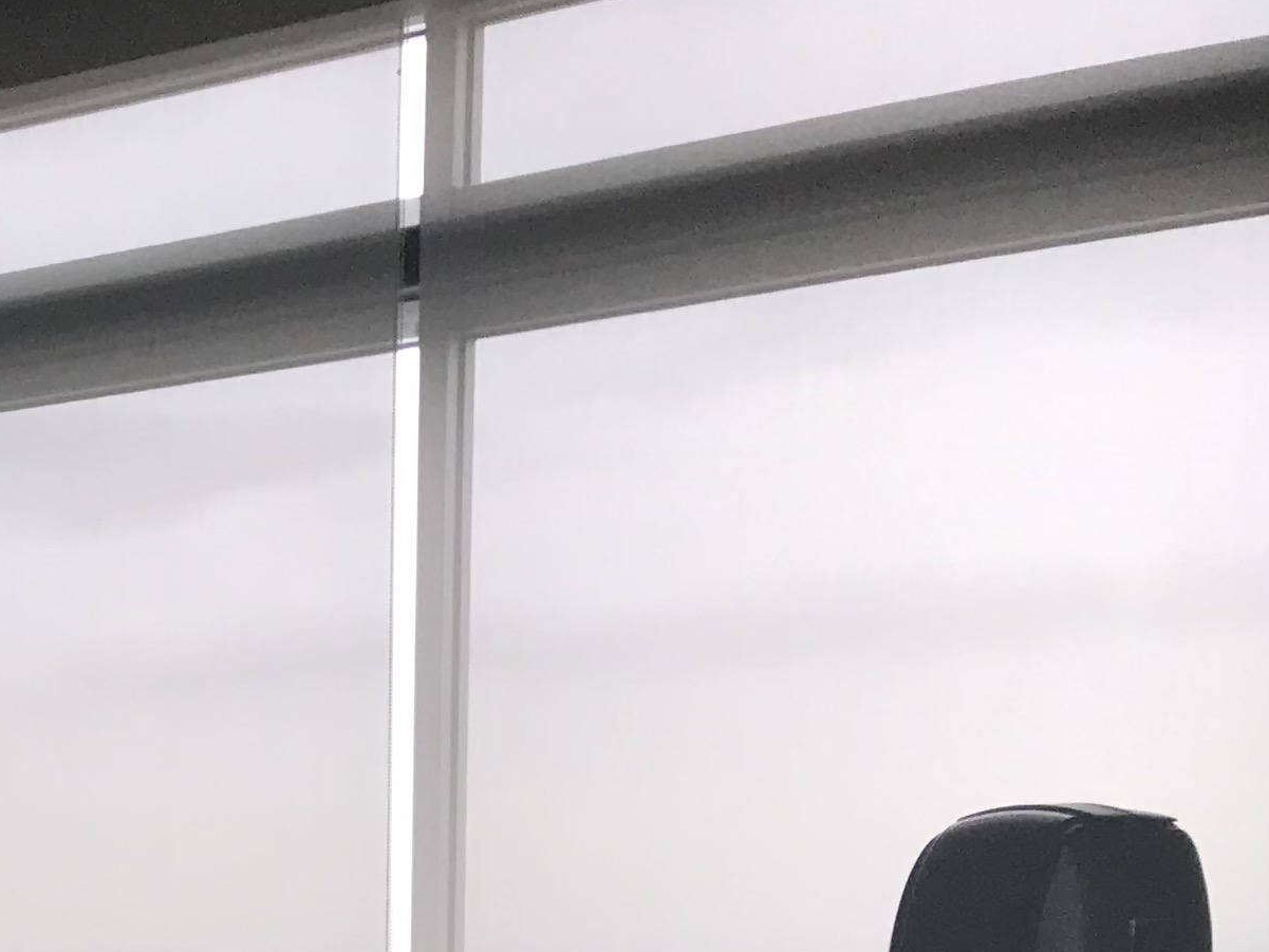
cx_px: -800
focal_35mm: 94
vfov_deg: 14.4
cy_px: 1524
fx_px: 3446
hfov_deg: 17.9
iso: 20
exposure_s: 1/231
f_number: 1.8
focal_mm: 3.99
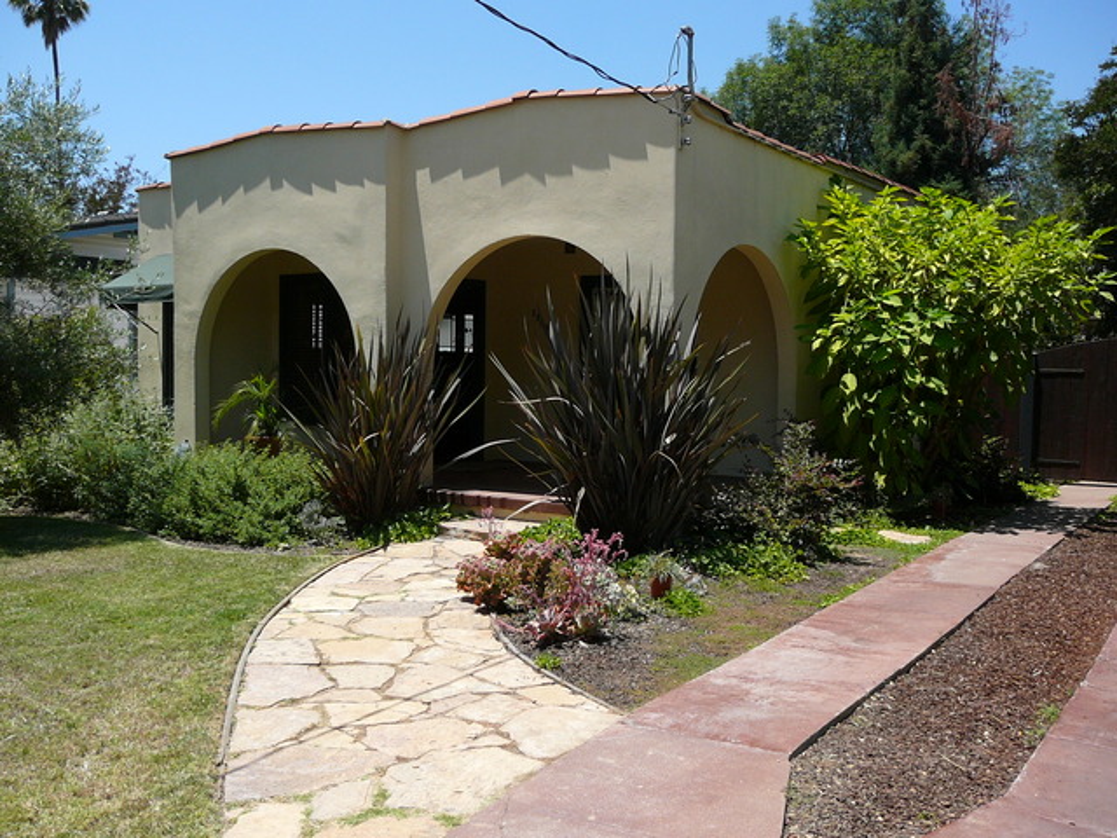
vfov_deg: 40.7
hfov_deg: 52.6
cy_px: 419
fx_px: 1129
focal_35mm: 35
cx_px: 558
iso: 80
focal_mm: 5.2
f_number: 5
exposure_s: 1/400
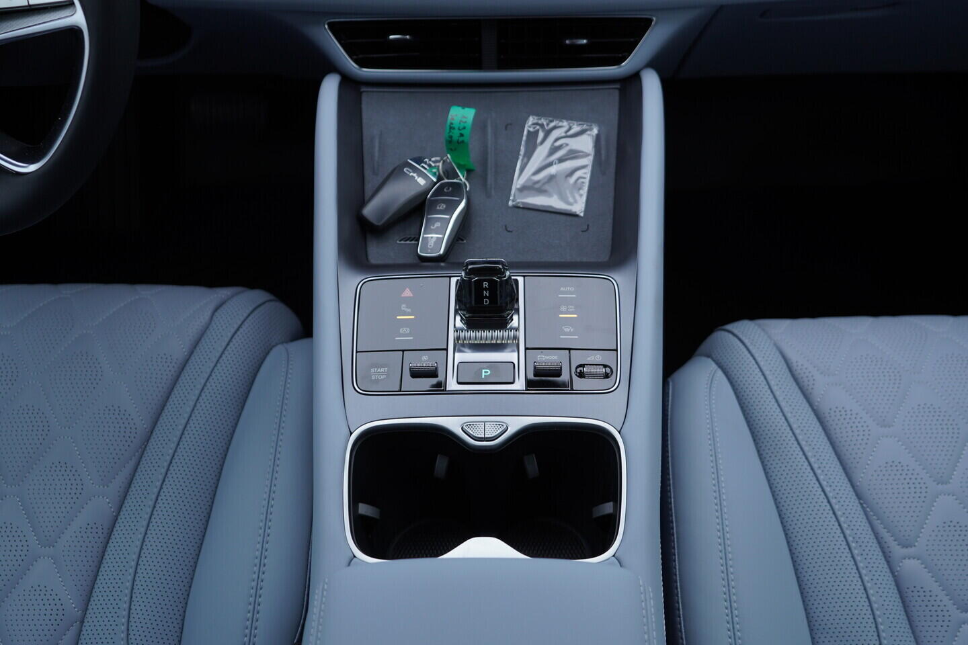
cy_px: 322
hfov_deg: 53.1
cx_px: 484
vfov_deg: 36.9
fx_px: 968
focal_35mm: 36
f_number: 3.2
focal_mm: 24
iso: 125
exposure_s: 1/50
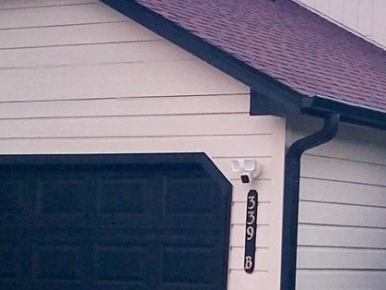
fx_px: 1416
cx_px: 407
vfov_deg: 11.6
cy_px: 83
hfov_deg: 15.2
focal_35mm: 127
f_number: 1.8
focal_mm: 5.4
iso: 160
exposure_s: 1/120
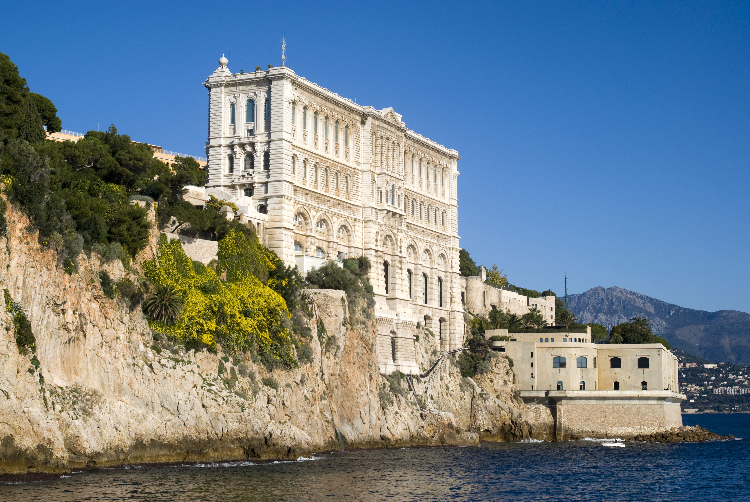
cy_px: 251
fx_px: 1251
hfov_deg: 33.4
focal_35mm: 60
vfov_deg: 22.7
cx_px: 375
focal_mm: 40
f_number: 9.5
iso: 100
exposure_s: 1/350
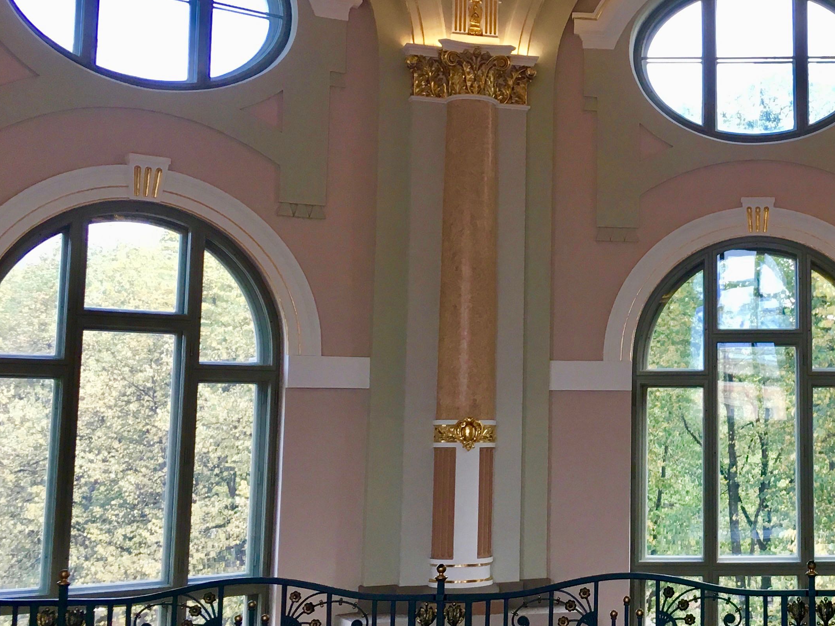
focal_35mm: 55
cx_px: 750
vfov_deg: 26.5
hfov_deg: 33.2
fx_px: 1327
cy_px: 273
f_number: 2.2
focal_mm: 4.15
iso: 32
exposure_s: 1/33
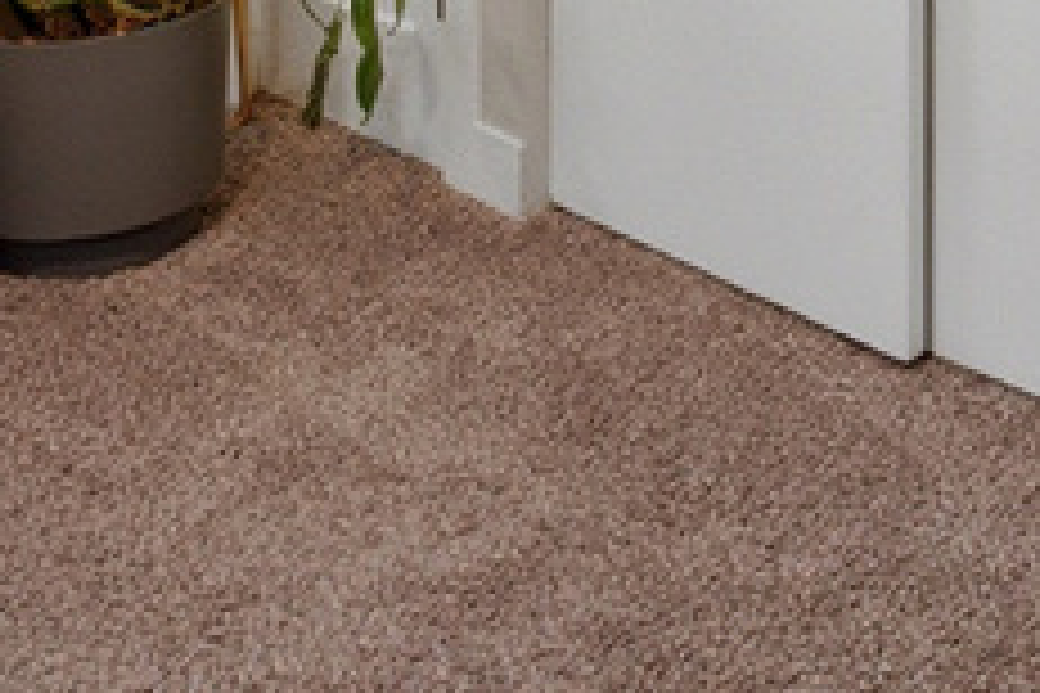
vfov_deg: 17.4
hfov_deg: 31.1
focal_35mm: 62
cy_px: -590
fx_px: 1791
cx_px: 900
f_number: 8
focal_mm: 14
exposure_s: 1/250
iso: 1000
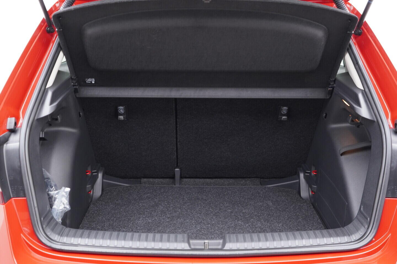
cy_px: 132
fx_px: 397
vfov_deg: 36.9
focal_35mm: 36
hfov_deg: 53.1
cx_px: 198
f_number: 2.8
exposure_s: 1/40
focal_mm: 24
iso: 640
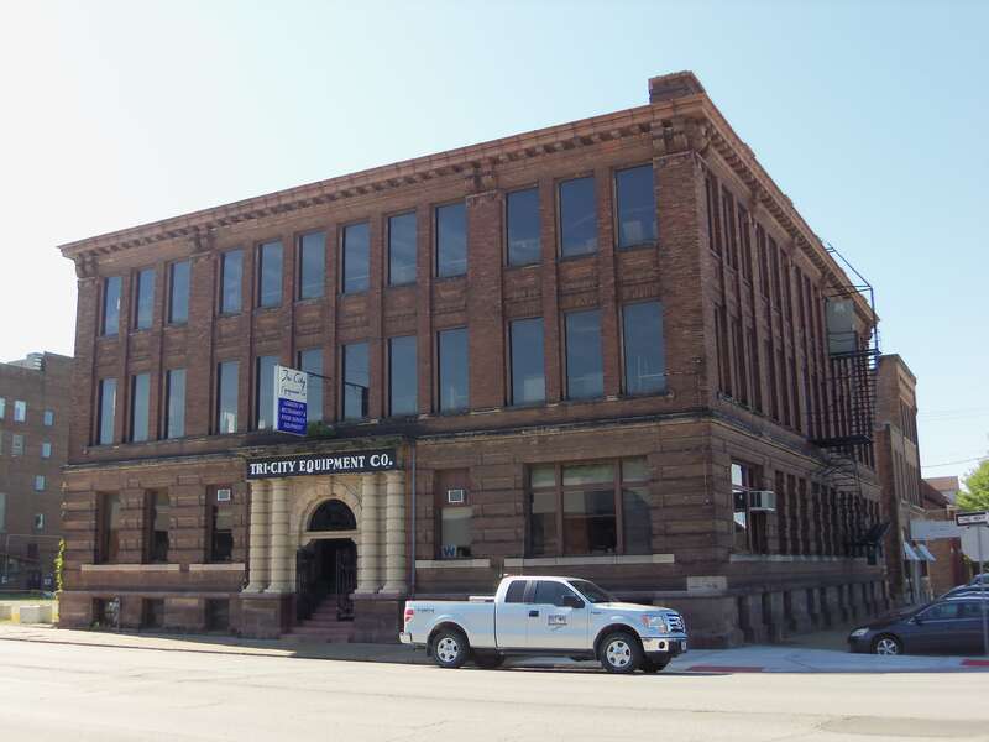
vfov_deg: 37.7
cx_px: 494
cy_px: 371
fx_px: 1086
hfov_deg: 49.0
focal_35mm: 38
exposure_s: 1/200
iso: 64
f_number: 4.3
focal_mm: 6.8
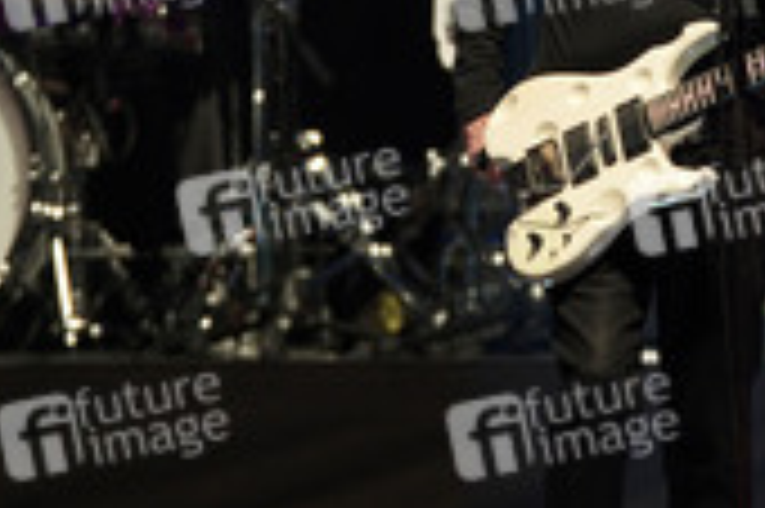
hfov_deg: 3.5
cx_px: 623
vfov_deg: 2.4
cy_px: 90
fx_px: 12355
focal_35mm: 582
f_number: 2.8
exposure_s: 1/125
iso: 1600
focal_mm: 220
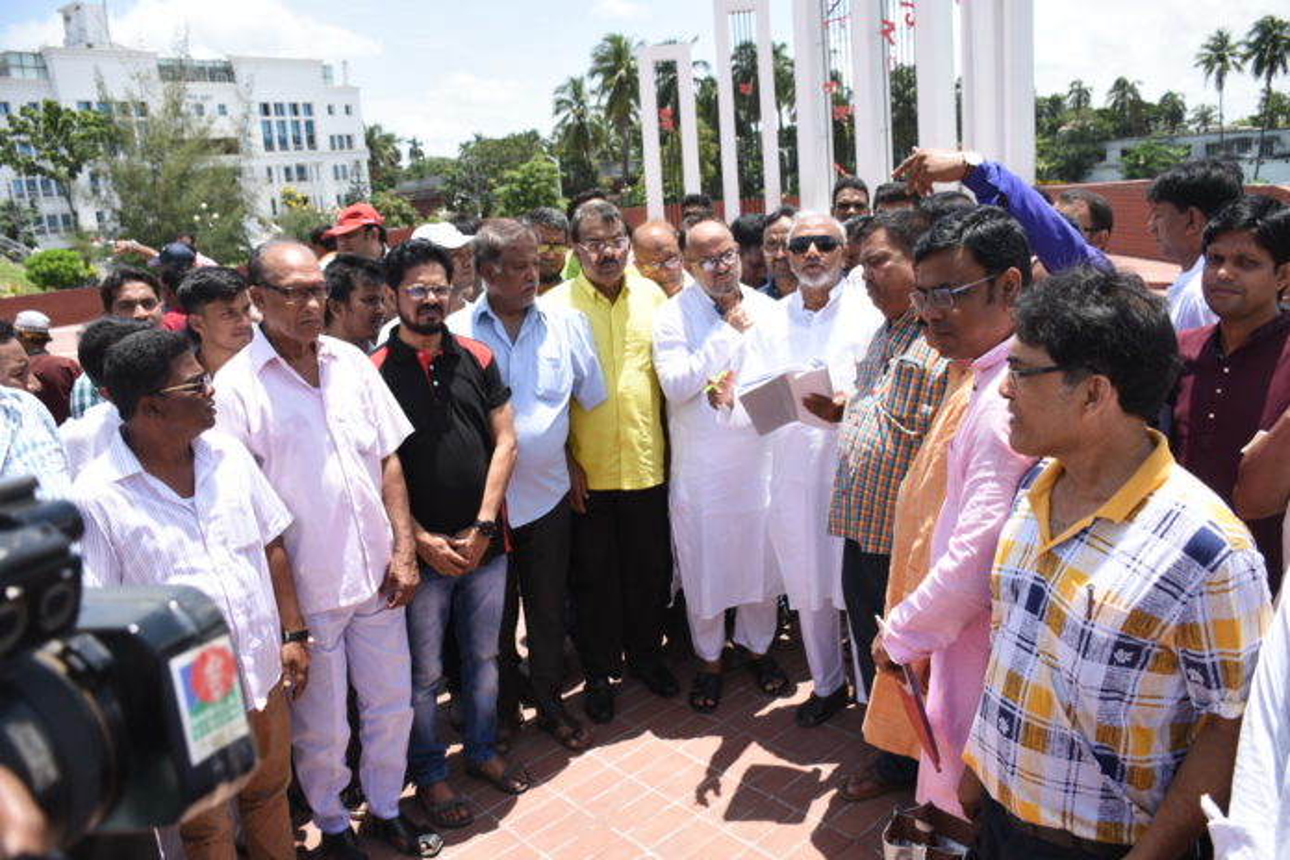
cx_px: 645
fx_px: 967
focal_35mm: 27
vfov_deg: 47.9
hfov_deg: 67.4
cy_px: 430
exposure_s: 1/500
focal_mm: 18
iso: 100
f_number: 4
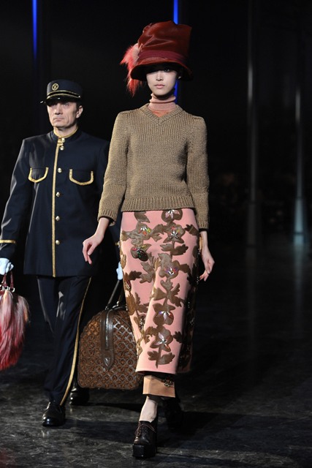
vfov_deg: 19.5
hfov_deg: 13.0
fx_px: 1364
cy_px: 234
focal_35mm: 105
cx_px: 156
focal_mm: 105
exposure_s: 1/640
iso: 2000
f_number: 4
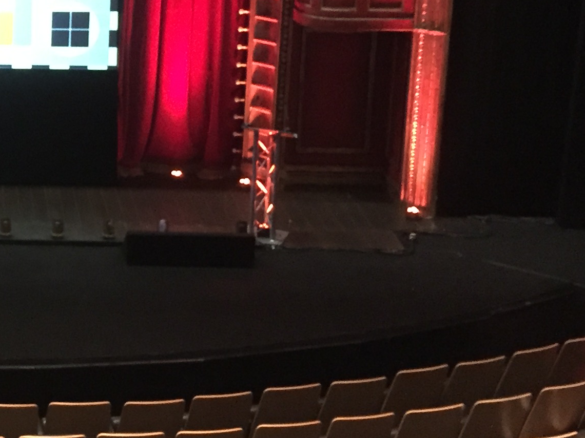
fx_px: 1403
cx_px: -158
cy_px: 34
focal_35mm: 83
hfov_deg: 21.5
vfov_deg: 17.5
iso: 640
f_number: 2.2
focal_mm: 4.15
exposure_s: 1/17
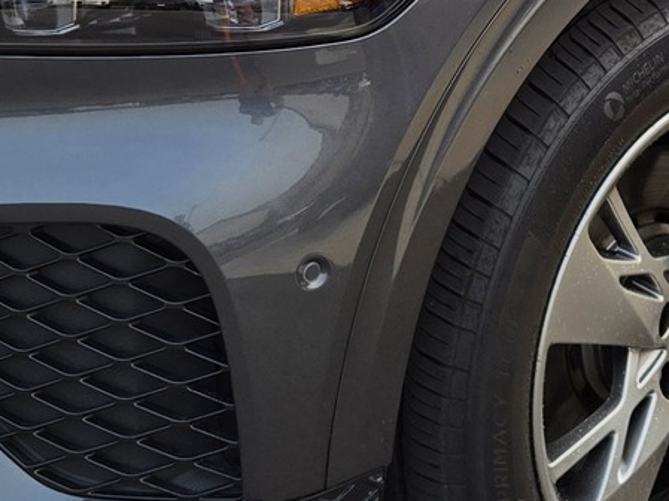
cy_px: 42
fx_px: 2028
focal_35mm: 105
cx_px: 526
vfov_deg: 13.9
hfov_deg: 18.6
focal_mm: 5.4
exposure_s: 1/1228
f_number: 1.8
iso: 25
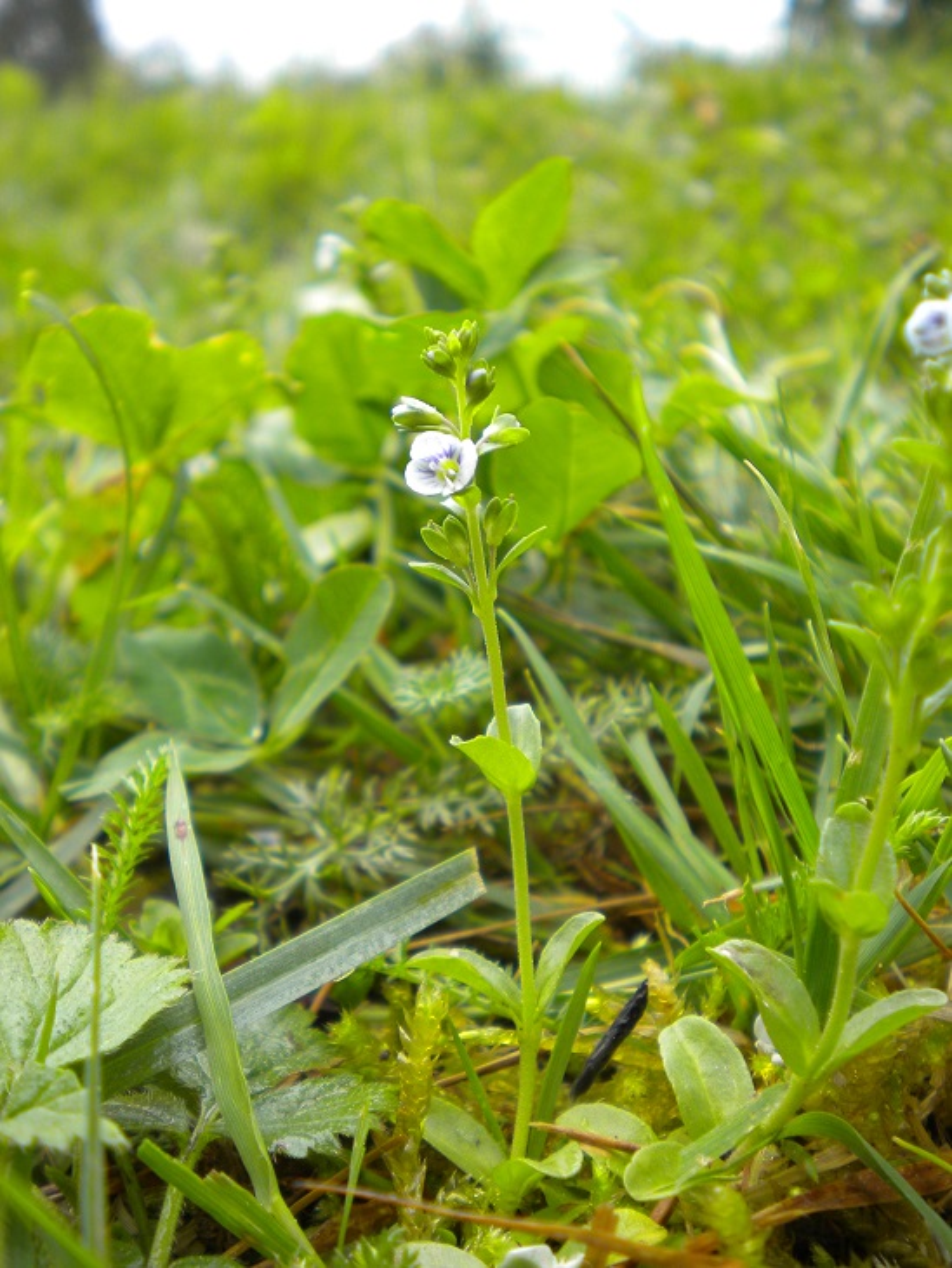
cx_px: 476
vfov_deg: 45.8
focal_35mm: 41
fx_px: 1503
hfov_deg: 35.2
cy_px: 634
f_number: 3.5
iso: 80
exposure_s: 1/82.4
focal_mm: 7.4
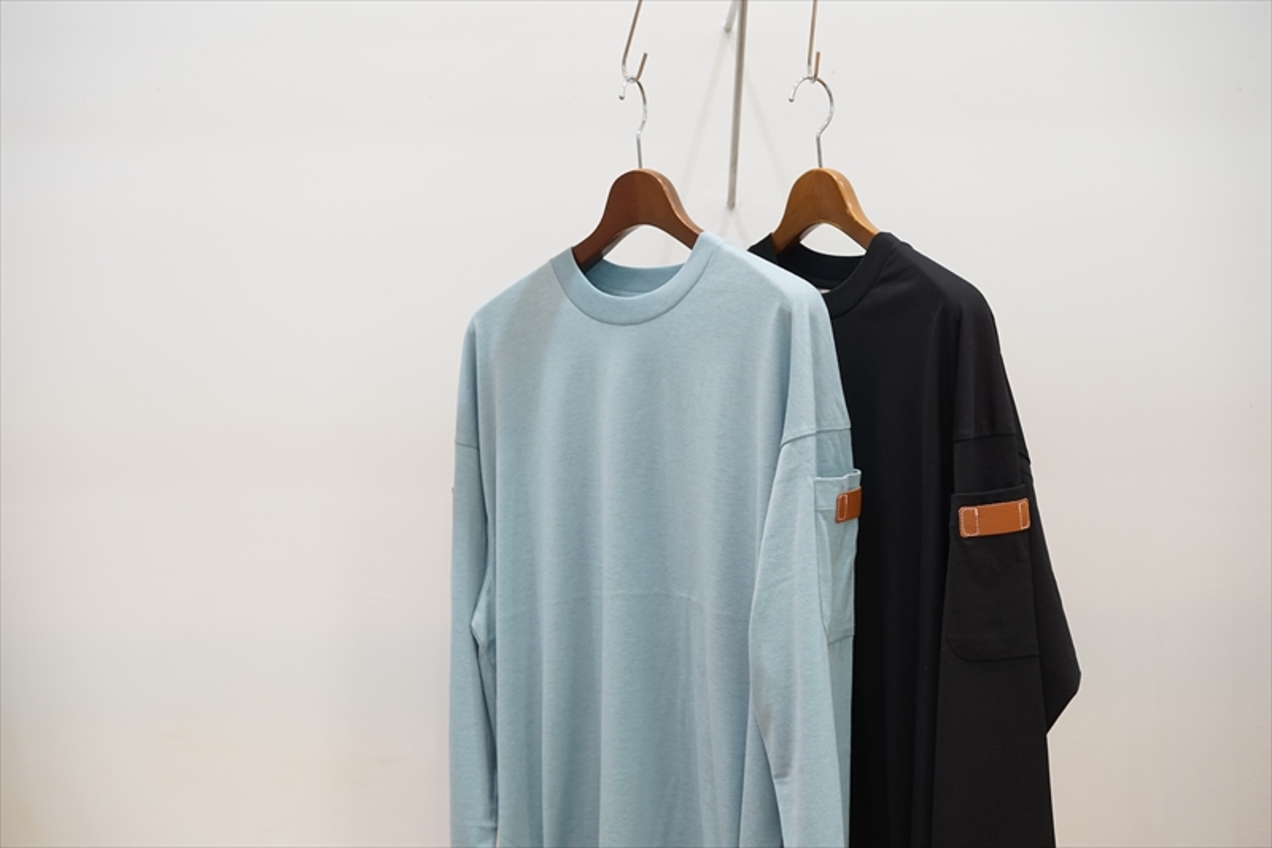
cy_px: 424
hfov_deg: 36.3
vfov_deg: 24.6
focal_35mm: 55
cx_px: 636
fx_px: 1943
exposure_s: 1/60
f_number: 4
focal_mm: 55
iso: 1000
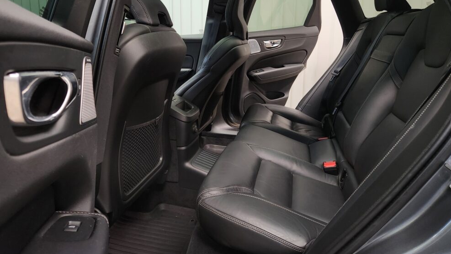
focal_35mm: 26
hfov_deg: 71.9
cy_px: 84
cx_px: 227
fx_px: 311
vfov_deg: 43.7
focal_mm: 5.4
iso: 320
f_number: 1.8
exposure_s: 1/100
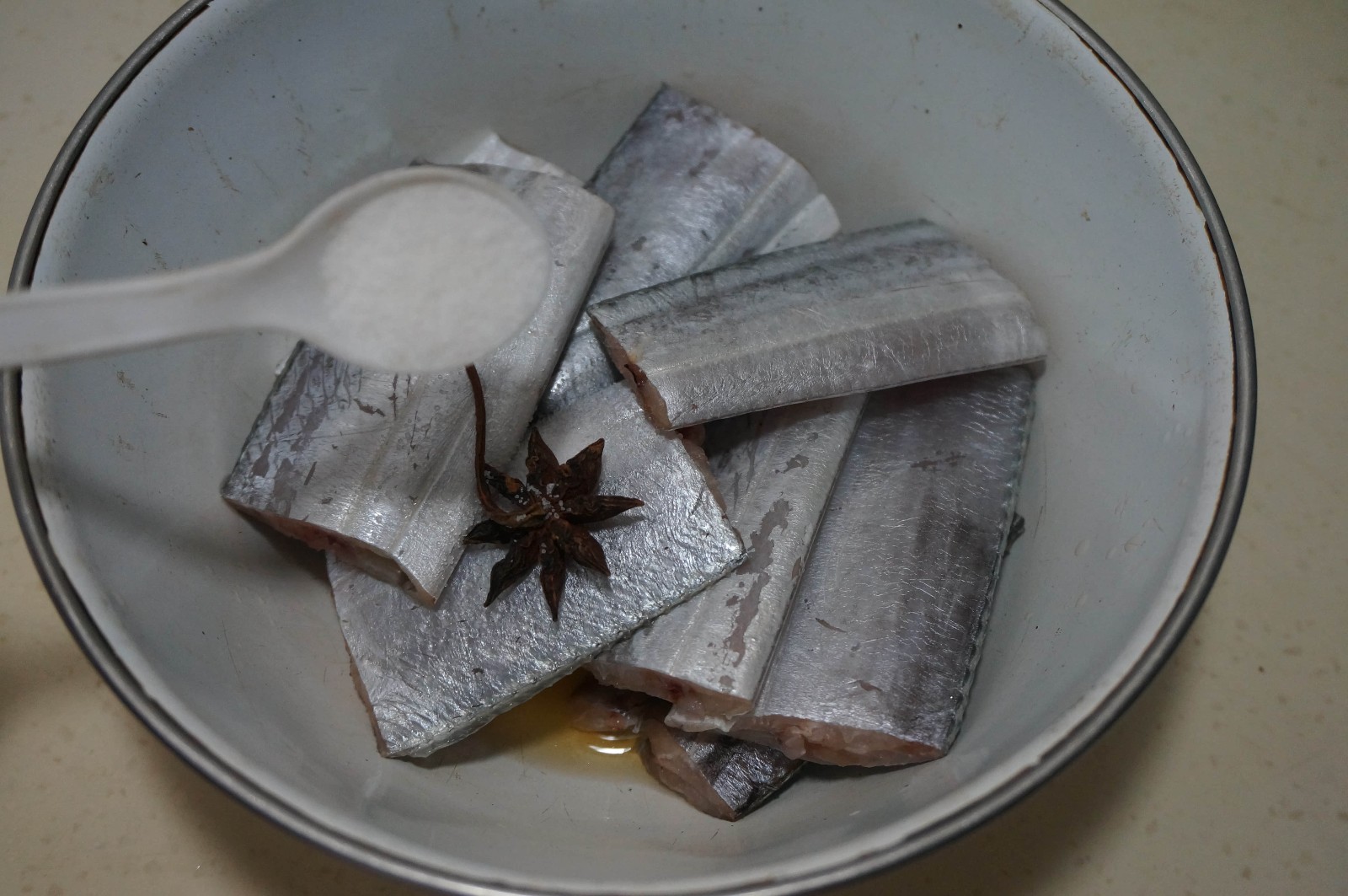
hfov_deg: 48.0
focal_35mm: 40
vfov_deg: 32.9
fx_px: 1515
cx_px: 674
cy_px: 448
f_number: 4.5
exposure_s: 1/160
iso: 1000
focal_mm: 27
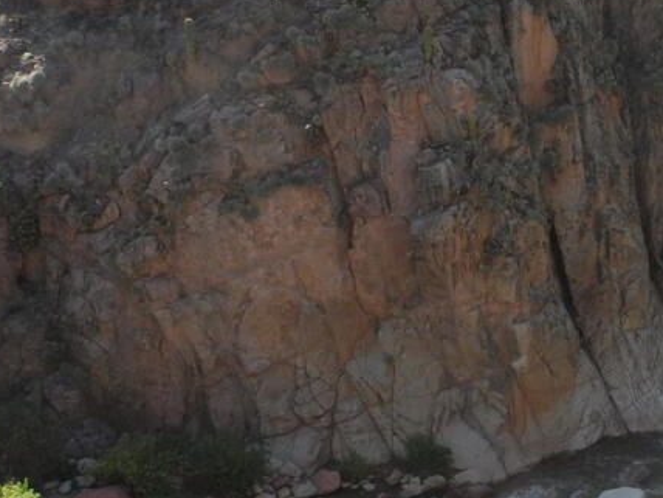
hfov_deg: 27.2
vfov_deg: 21.9
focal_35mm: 67
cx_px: 678
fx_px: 1283
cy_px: 253
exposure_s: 1/1000
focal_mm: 6
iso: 400
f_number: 4
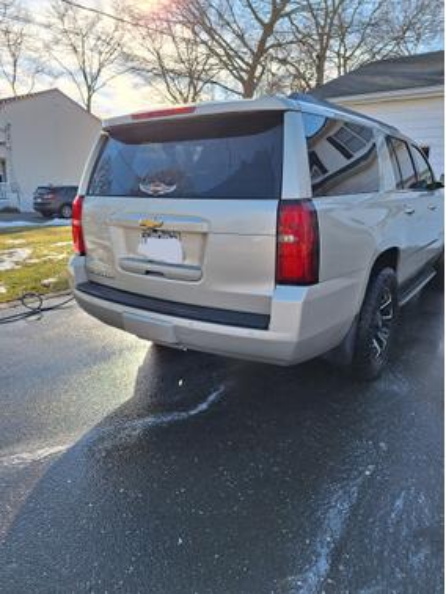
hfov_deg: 58.9
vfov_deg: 73.9
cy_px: 297
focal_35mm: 23
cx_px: 223
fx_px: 395
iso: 40
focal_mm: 5.54
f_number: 1.8
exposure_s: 1/769
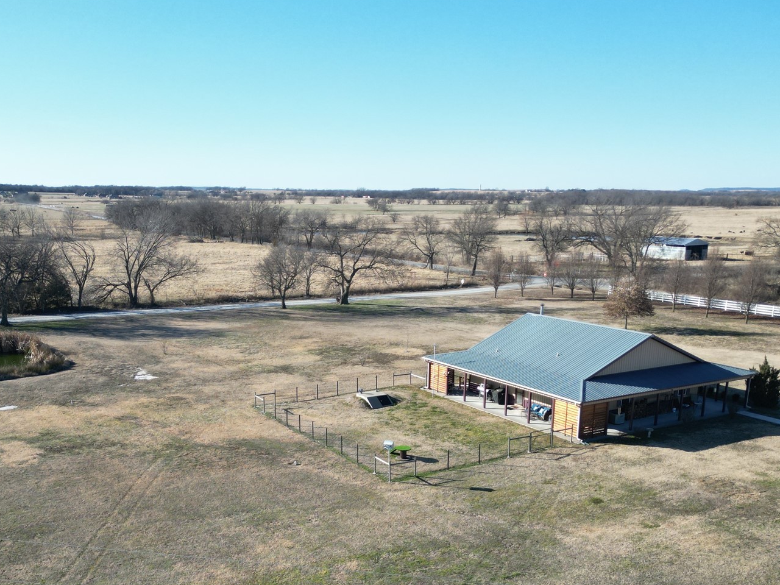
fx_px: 811
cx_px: 361
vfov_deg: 38.7
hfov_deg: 51.3
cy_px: 431
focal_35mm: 36
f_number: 1.7
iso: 100
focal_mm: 6.72
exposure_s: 1/1500
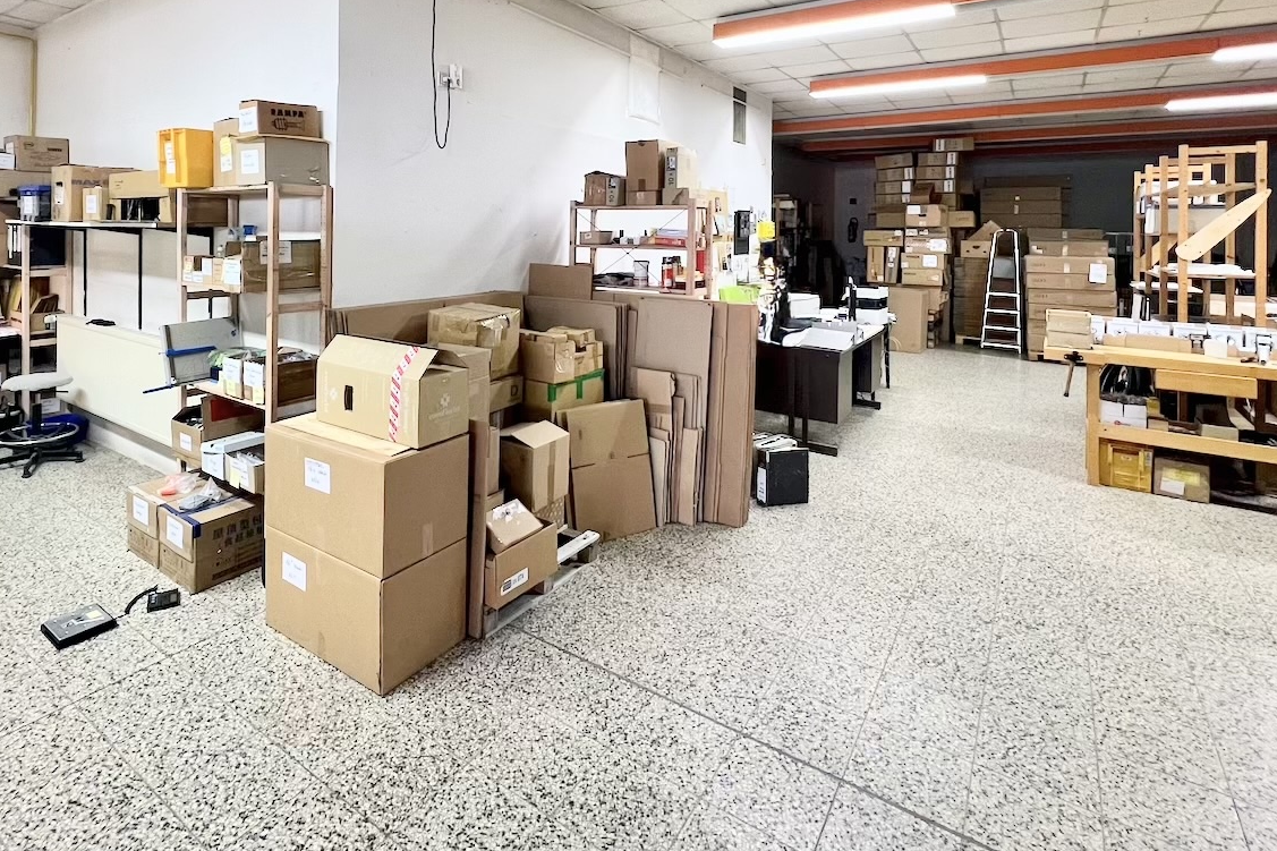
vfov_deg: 63.9
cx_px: 554
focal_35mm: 18
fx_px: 638
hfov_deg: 89.5
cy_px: 225
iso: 320
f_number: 1.8
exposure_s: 1/50
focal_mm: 1.57
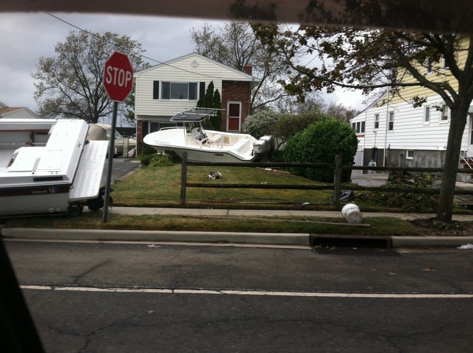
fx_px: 478
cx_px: 236
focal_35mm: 35
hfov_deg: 52.7
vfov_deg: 40.6
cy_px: 176
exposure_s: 1/242
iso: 80
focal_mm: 3.85
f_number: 2.8
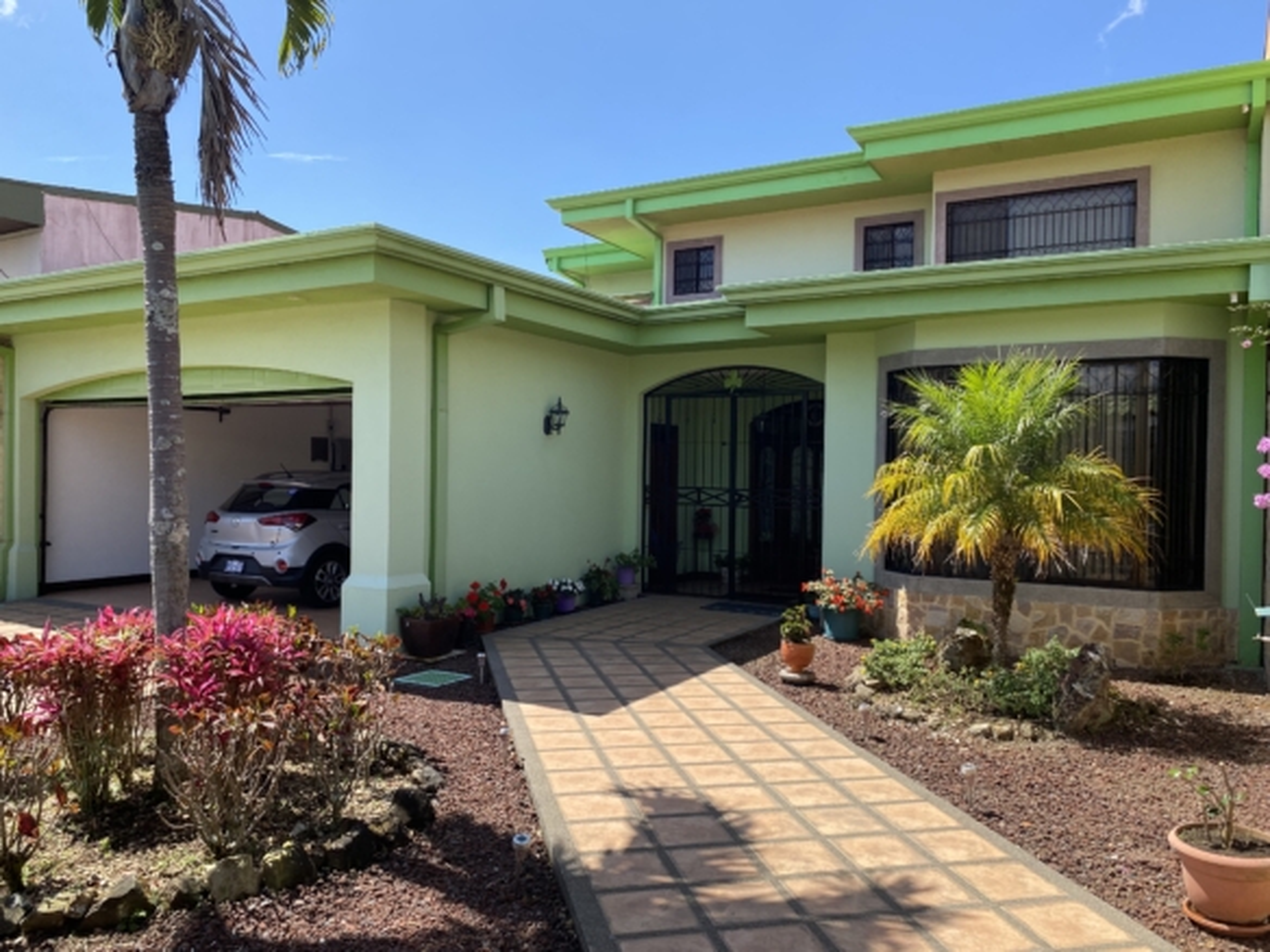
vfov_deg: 53.1
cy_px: 476
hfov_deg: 67.3
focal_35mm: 26
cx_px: 635
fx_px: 954
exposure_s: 1/1464
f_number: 1.8
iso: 32
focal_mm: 4.25
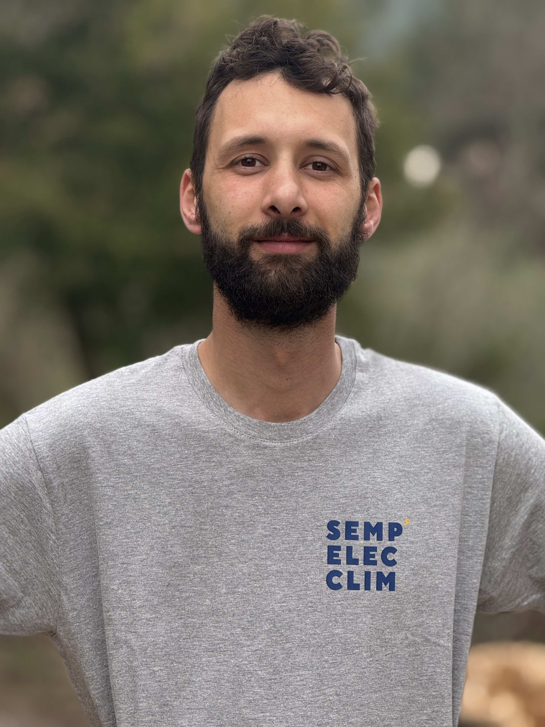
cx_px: 272
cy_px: 364
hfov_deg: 12.3
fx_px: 2519
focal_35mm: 120
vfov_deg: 16.4
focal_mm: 15.66
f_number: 2.8
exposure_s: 1/132
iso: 64
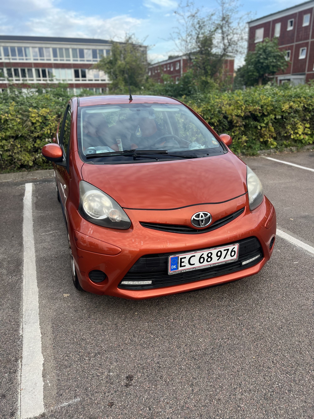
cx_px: 157
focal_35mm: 26
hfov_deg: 53.1
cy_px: 210
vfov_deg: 67.3
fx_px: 314
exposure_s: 1/397
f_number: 1.5
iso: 50
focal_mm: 5.7
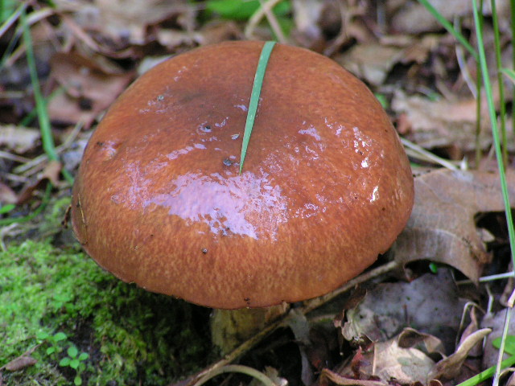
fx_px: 3556
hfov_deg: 8.3
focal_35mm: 239
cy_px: 193
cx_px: 258
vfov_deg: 6.2
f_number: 3.3
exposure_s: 1/50
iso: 200
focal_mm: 39.9
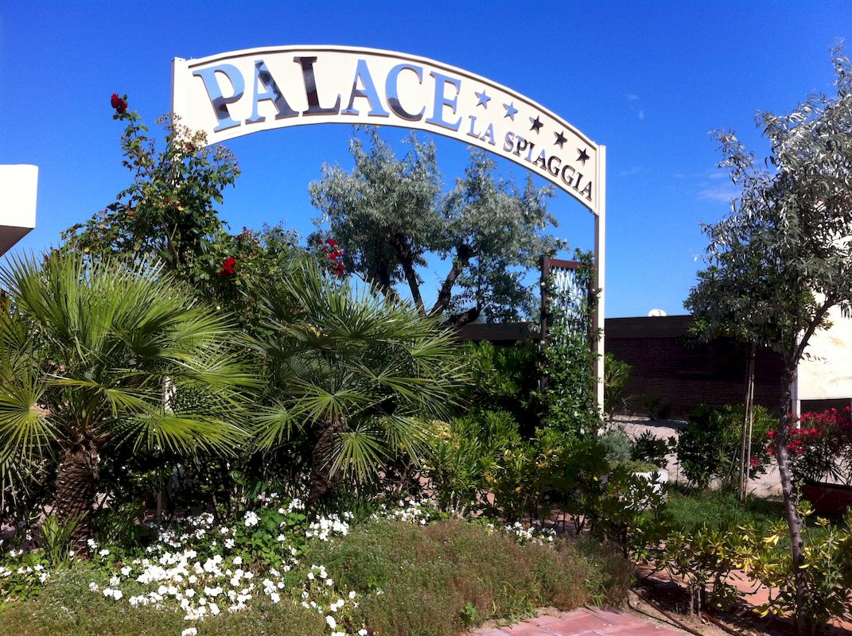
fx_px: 860
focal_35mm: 35
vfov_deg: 40.6
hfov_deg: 52.7
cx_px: 426
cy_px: 318
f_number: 2.8
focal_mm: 3.85
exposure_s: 1/1257
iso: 80
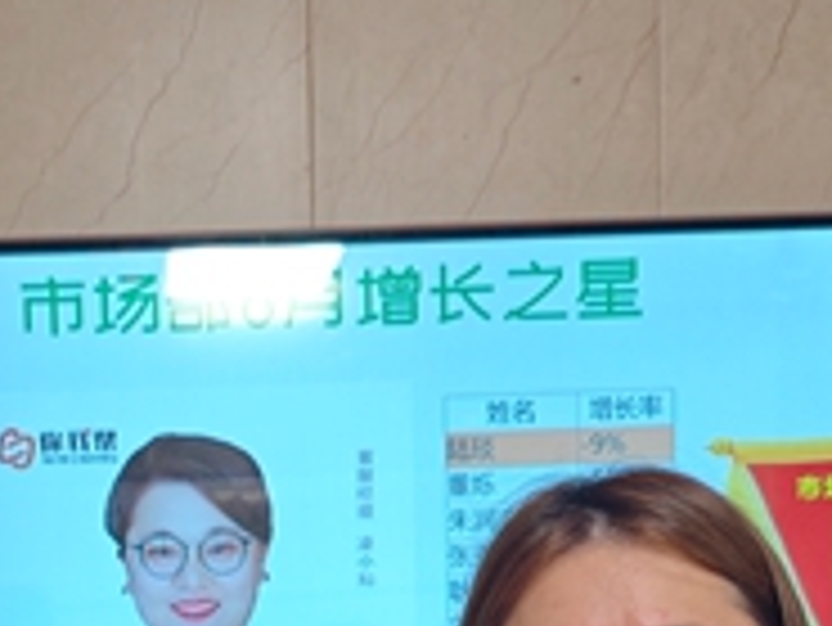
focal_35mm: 93
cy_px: 858
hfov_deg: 20.9
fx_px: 2237
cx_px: 193
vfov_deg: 15.0
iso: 250
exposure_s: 1/125
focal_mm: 6.68
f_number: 1.42
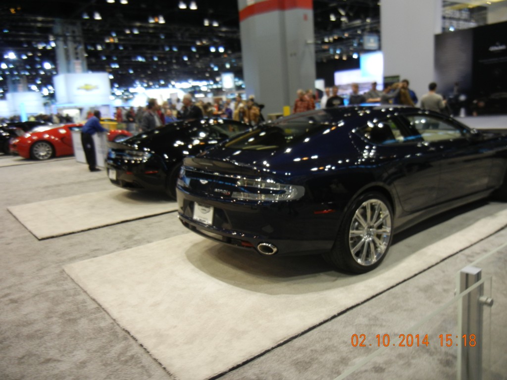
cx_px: 254
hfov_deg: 60.0
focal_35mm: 30
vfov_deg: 46.8
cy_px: 190
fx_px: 439
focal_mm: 5.4
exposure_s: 1/37.8
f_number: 3.5
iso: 195
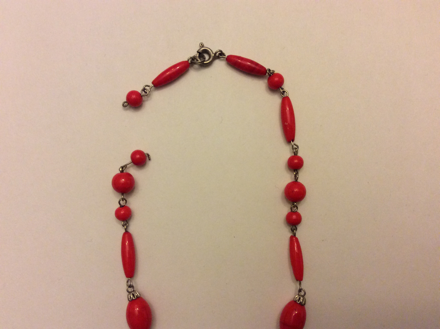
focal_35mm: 32
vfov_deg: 44.1
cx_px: 220
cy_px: 164
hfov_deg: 56.9
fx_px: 406
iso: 160
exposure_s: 1/24
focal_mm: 3.3
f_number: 2.4
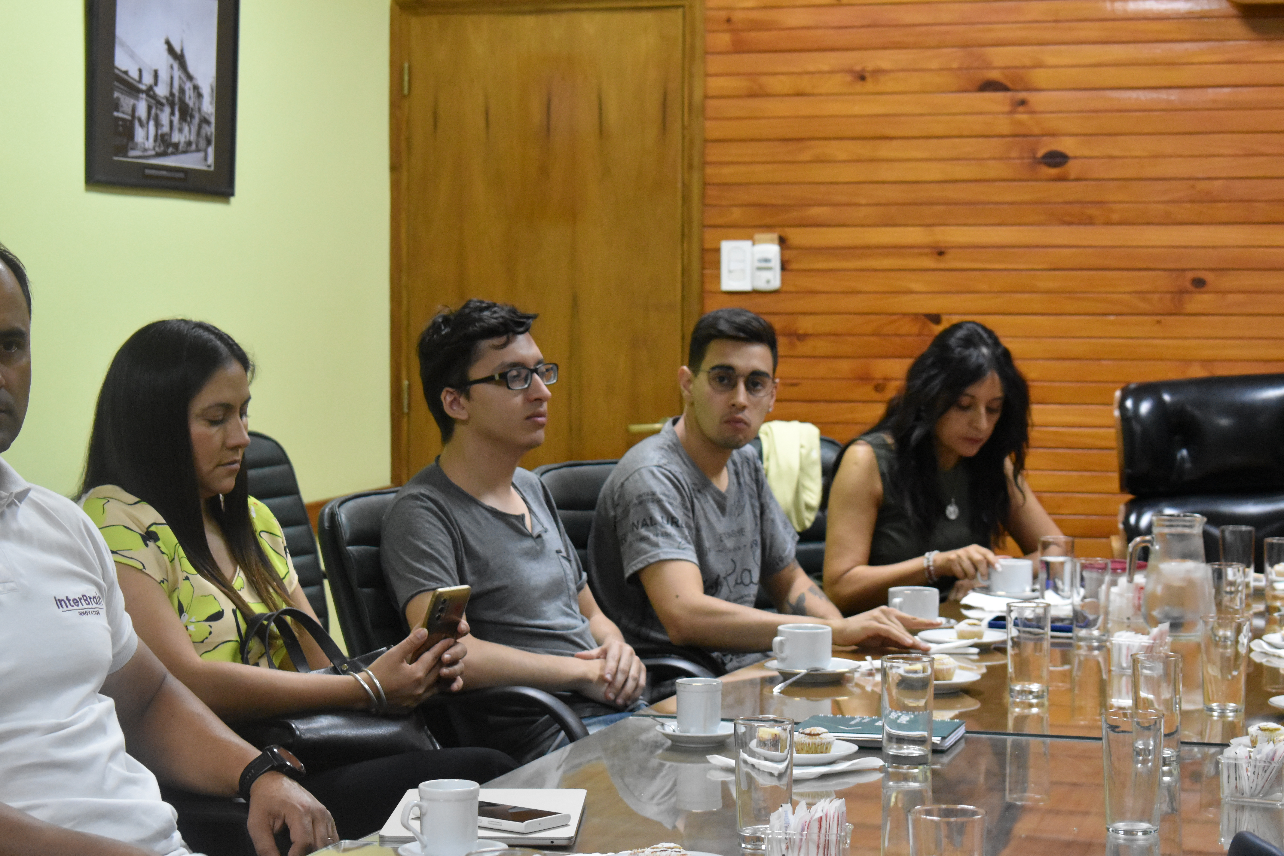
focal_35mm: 82
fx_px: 2942
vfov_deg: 16.6
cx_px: 642
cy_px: 428
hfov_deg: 24.6
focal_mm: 55
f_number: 5.6
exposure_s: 1/60
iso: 4000
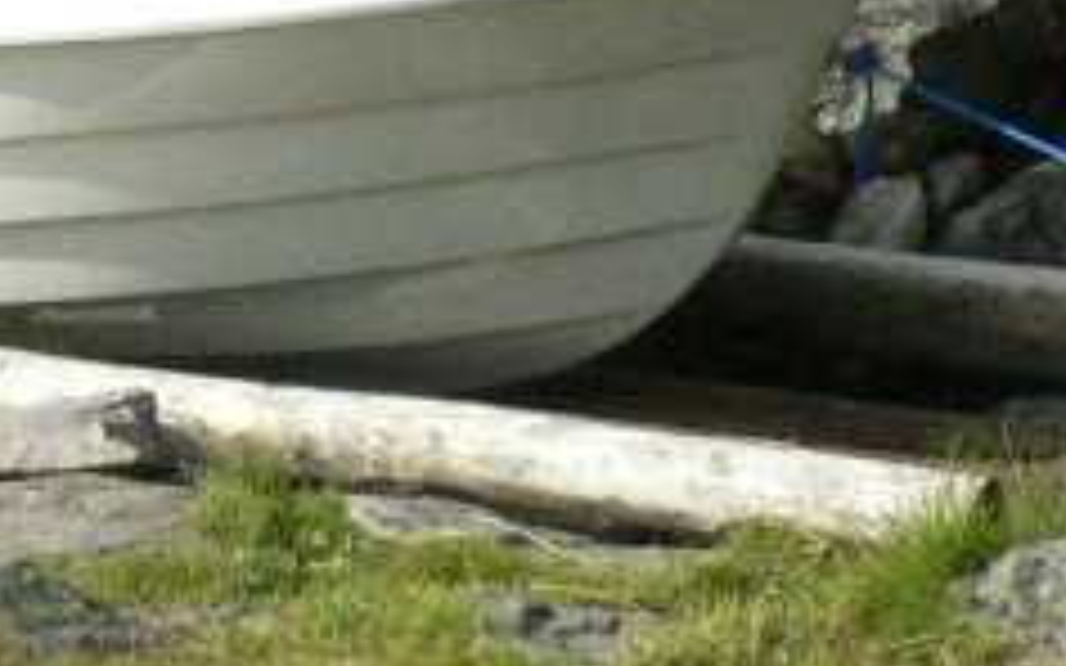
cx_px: 63
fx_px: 4357
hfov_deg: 13.8
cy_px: -639
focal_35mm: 150
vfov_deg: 8.3
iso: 400
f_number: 5.6
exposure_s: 1/1300
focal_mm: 5.6
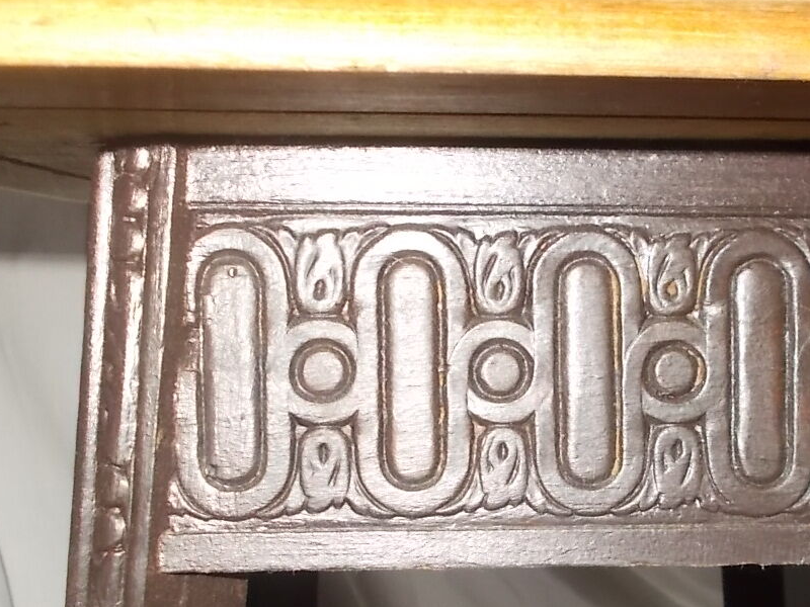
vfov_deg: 27.9
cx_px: 569
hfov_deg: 36.3
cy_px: 400
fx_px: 1217
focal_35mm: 52
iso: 200
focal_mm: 4.6
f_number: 3.2
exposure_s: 1/25
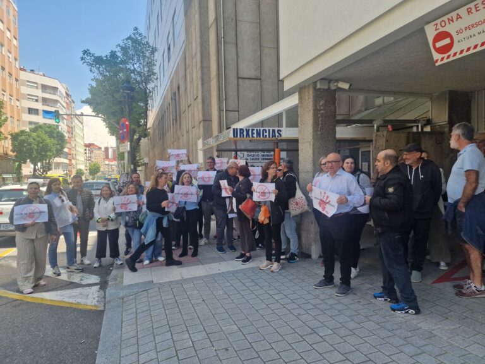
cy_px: 182
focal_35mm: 23
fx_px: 322
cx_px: 242
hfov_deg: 73.9
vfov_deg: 58.9
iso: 50
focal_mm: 6.4
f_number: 1.8
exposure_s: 1/404
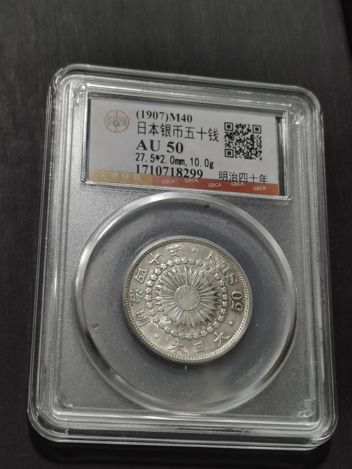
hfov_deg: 21.6
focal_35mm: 68
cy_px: 234
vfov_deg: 28.6
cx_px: 176
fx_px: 922
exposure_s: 1/122
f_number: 1.8
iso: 50
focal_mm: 5.58
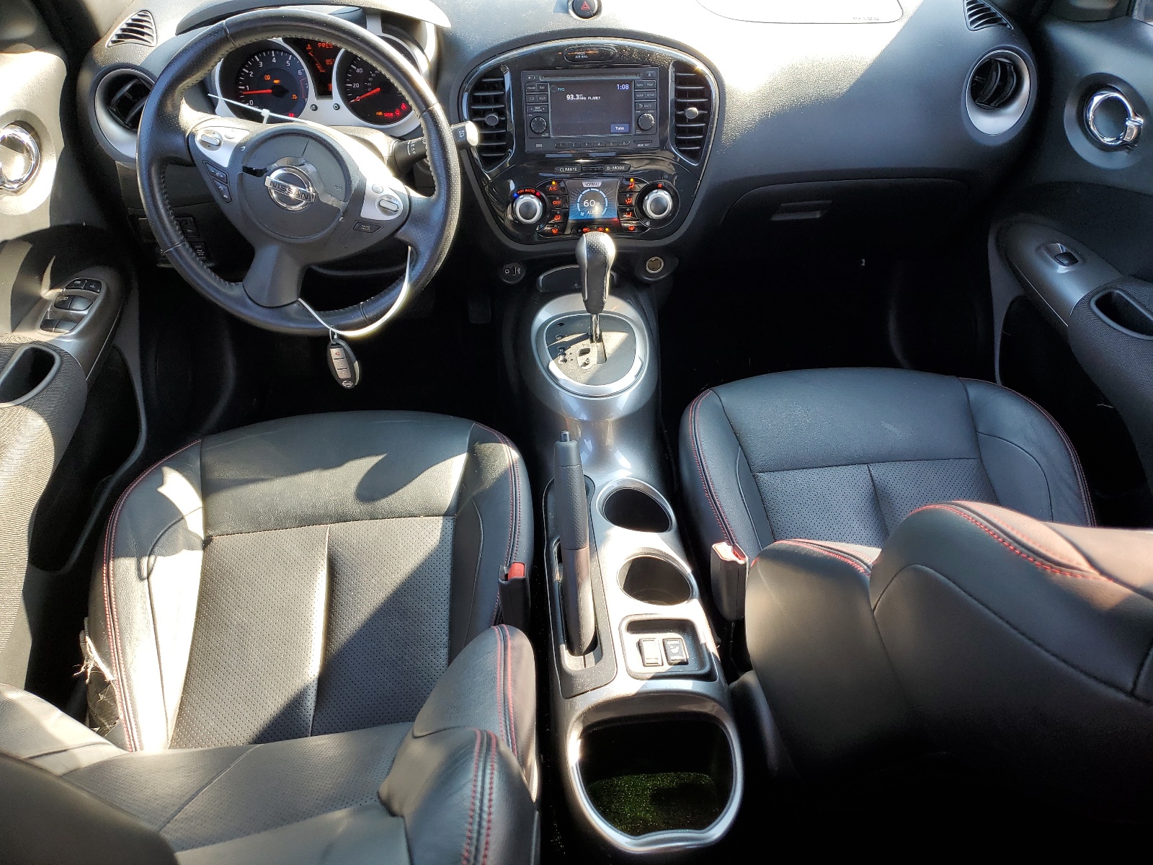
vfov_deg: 53.1
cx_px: 576
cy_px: 432
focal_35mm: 26
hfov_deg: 67.3
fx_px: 866
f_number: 1.5
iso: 50
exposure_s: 1/147
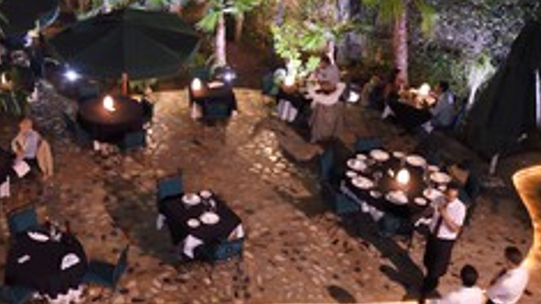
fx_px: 645
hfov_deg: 44.2
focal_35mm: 45
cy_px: 113
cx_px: 145
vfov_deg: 26.4
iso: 6400
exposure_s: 1/10
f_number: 5.6
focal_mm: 24
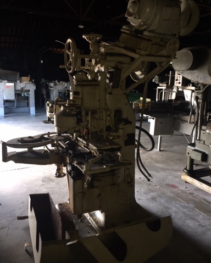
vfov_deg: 57.1
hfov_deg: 47.2
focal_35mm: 31
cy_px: 123
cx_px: 108
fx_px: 242
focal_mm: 4.15
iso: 50
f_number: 2.2
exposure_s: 1/30
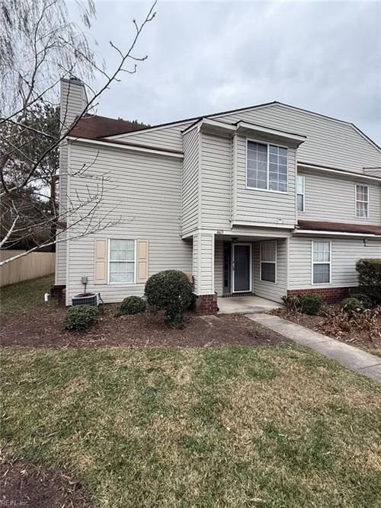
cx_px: 190
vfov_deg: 102.1
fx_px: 206
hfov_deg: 85.7
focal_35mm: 14
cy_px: 254
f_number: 2.2
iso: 50
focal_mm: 2.22
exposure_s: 1/405
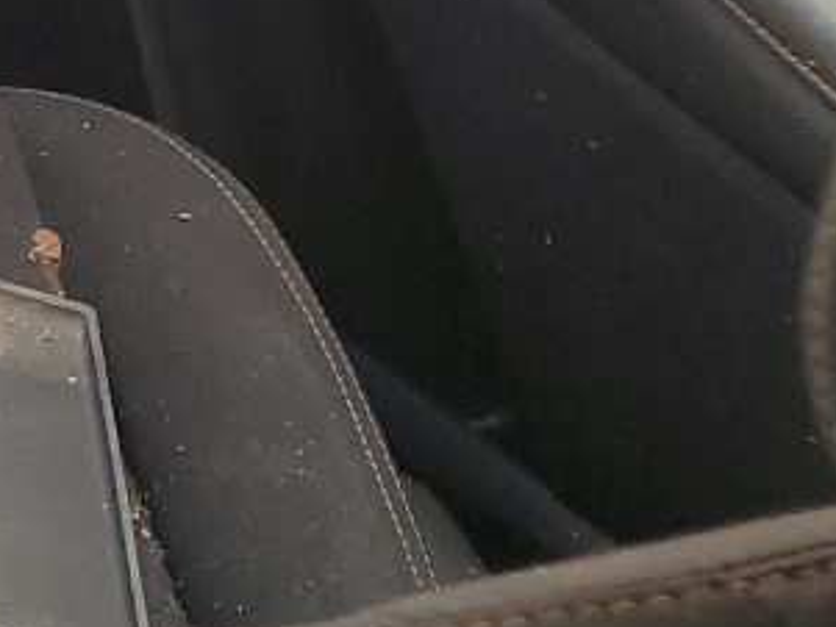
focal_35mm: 138
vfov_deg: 10.5
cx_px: -1275
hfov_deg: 11.4
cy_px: -222
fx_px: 3334
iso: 50
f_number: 1.5
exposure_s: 1/294
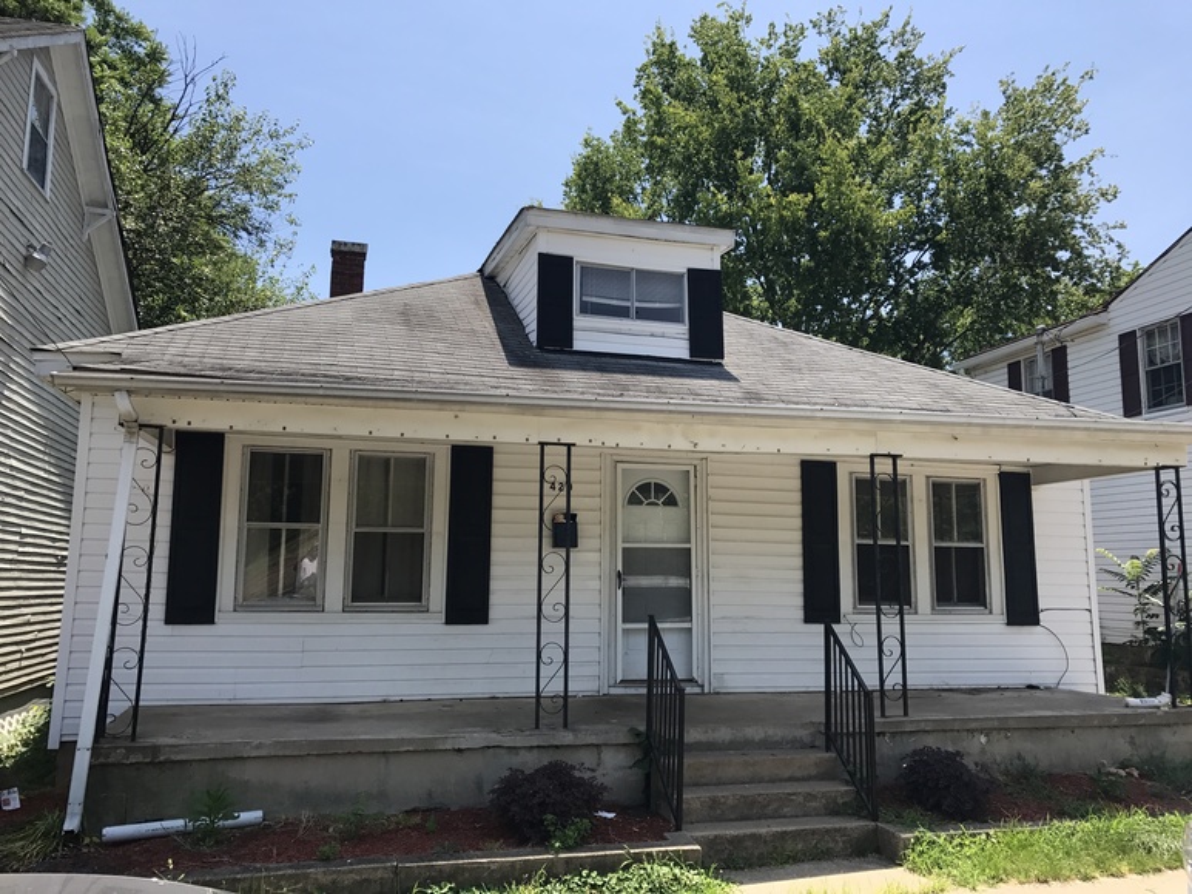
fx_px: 964
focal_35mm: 28
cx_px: 596
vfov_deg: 49.8
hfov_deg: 63.4
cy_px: 447
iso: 20
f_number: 1.8
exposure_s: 1/1681
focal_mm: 3.99
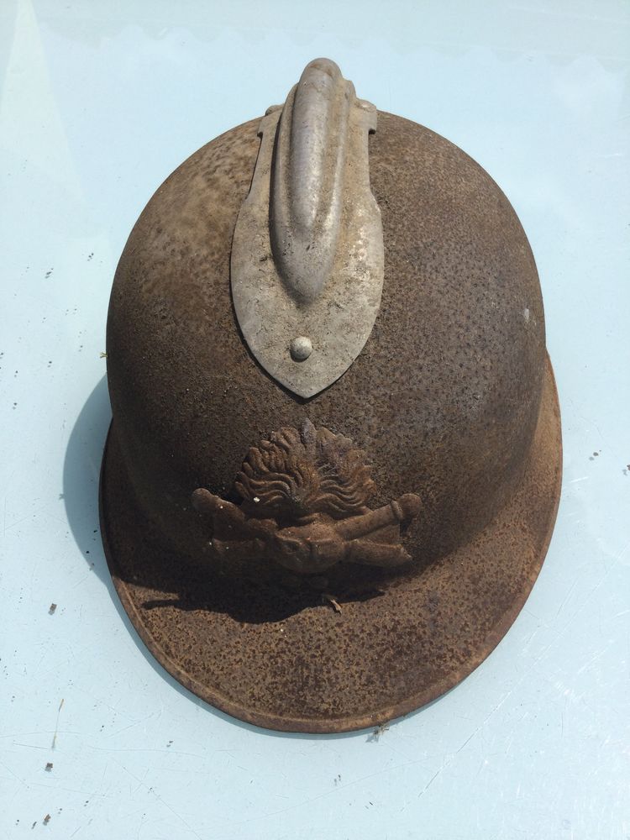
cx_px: 315
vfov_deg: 58.4
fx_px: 752
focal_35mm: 31
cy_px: 420
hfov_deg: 45.4
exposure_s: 1/1812
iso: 25
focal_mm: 3.3
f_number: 2.4
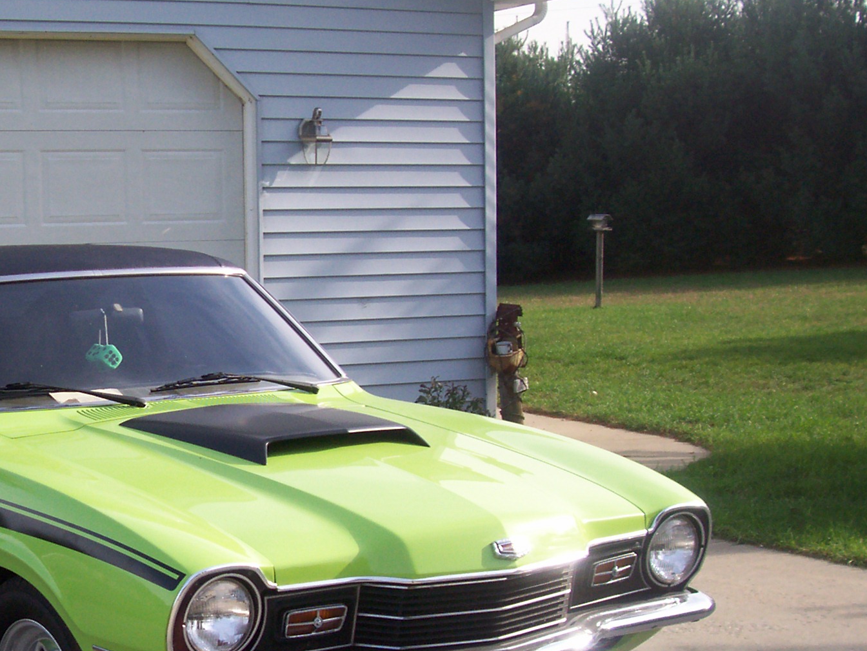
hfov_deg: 26.5
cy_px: 406
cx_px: 175
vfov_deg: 20.4
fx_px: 1803
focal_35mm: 72
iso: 80
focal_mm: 7
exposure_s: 1/584
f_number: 2.9
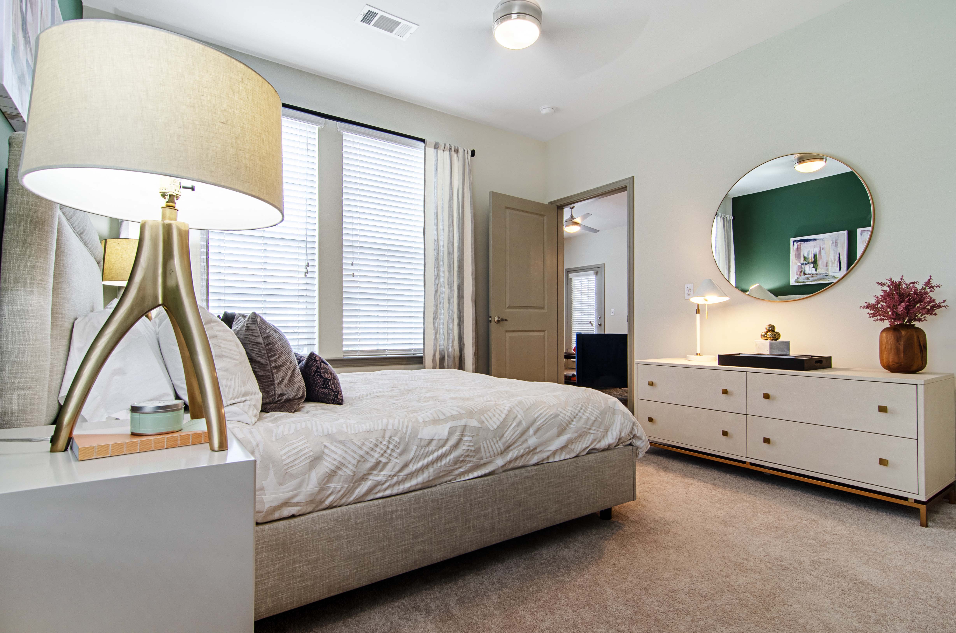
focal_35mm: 16
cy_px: 316
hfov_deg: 95.1
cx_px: 478
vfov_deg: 71.8
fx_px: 437
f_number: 9
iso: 320
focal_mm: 11
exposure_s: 1/30
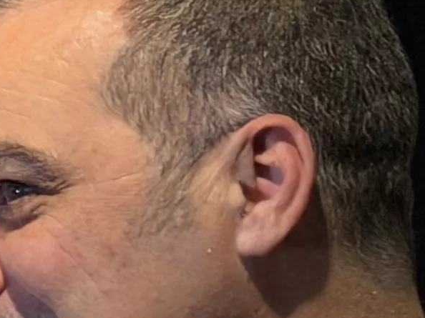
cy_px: 551
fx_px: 4001
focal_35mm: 326
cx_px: -811
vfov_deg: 4.5
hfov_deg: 5.7
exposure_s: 1/50
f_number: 1.78
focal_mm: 6.76
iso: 250
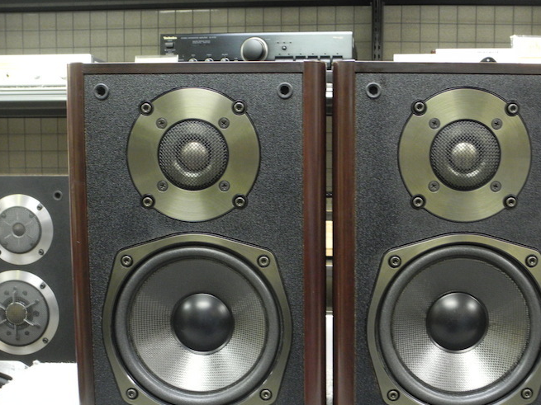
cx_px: 333
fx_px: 688
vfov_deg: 32.8
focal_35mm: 44
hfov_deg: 42.7
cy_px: 220
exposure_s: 1/9.5
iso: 400
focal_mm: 6.4
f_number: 3.5
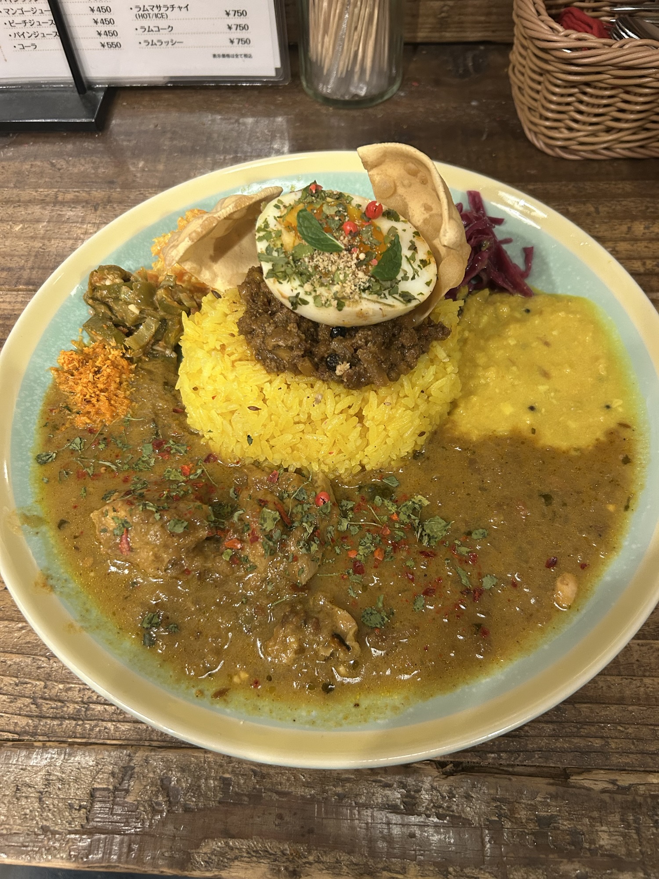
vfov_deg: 67.3
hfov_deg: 53.1
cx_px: 330
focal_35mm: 26
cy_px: 440
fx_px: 660
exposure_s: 1/50
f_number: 1.5
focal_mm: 5.7
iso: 320
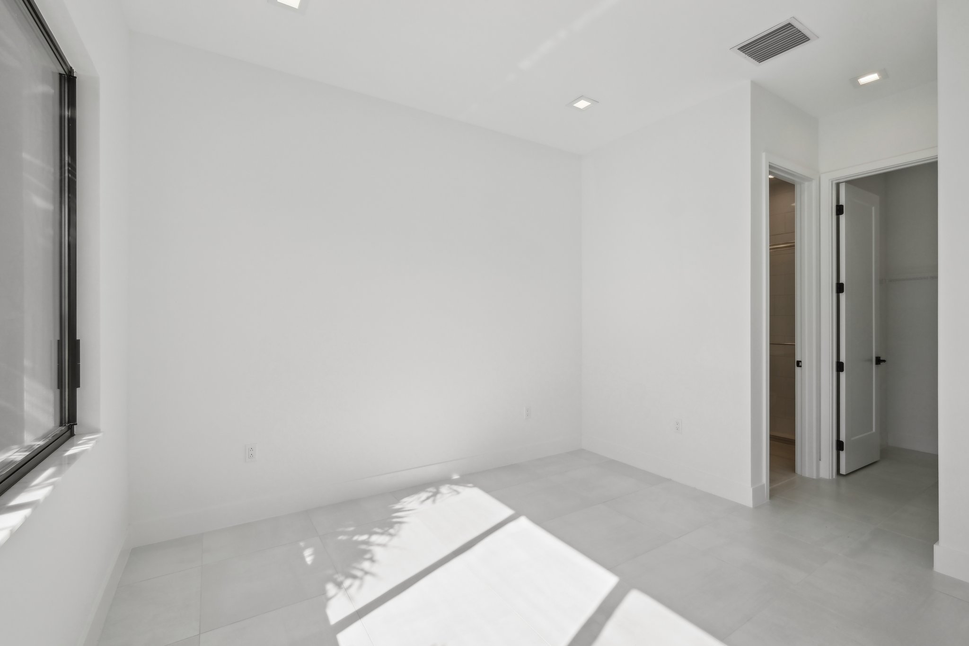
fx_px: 404
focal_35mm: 15
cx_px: 484
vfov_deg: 77.3
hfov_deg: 100.4
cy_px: 323
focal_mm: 10
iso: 400
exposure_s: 1/600
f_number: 8
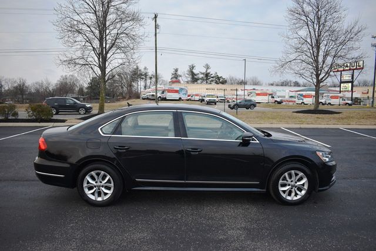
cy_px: 126
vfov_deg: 48.0
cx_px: 188
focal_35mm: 27
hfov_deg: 67.4
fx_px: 282
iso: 400
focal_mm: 18
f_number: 3.5
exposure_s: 1/250
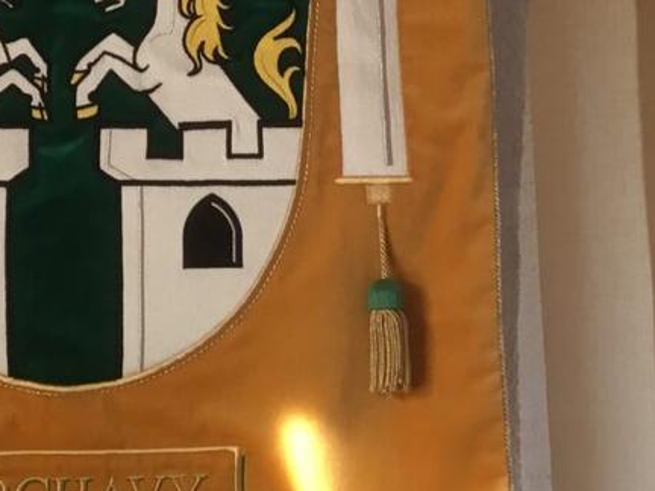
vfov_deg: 15.3
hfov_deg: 20.1
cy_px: 70
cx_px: 85
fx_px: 1817
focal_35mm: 96
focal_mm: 3.3
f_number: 2.4
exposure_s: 1/33
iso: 80
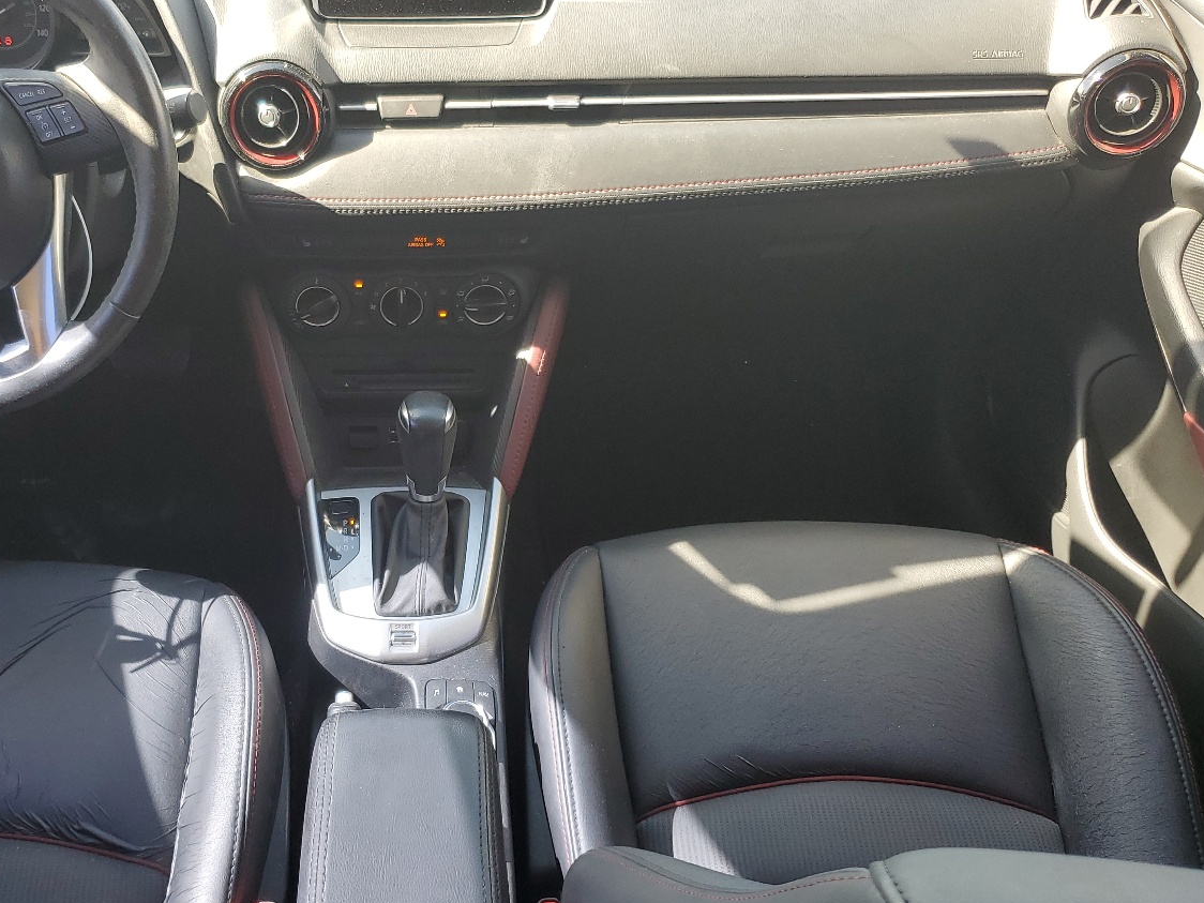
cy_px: 445
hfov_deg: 49.1
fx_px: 1287
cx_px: 386
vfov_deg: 38.7
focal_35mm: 37
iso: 50
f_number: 1.5
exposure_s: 1/139
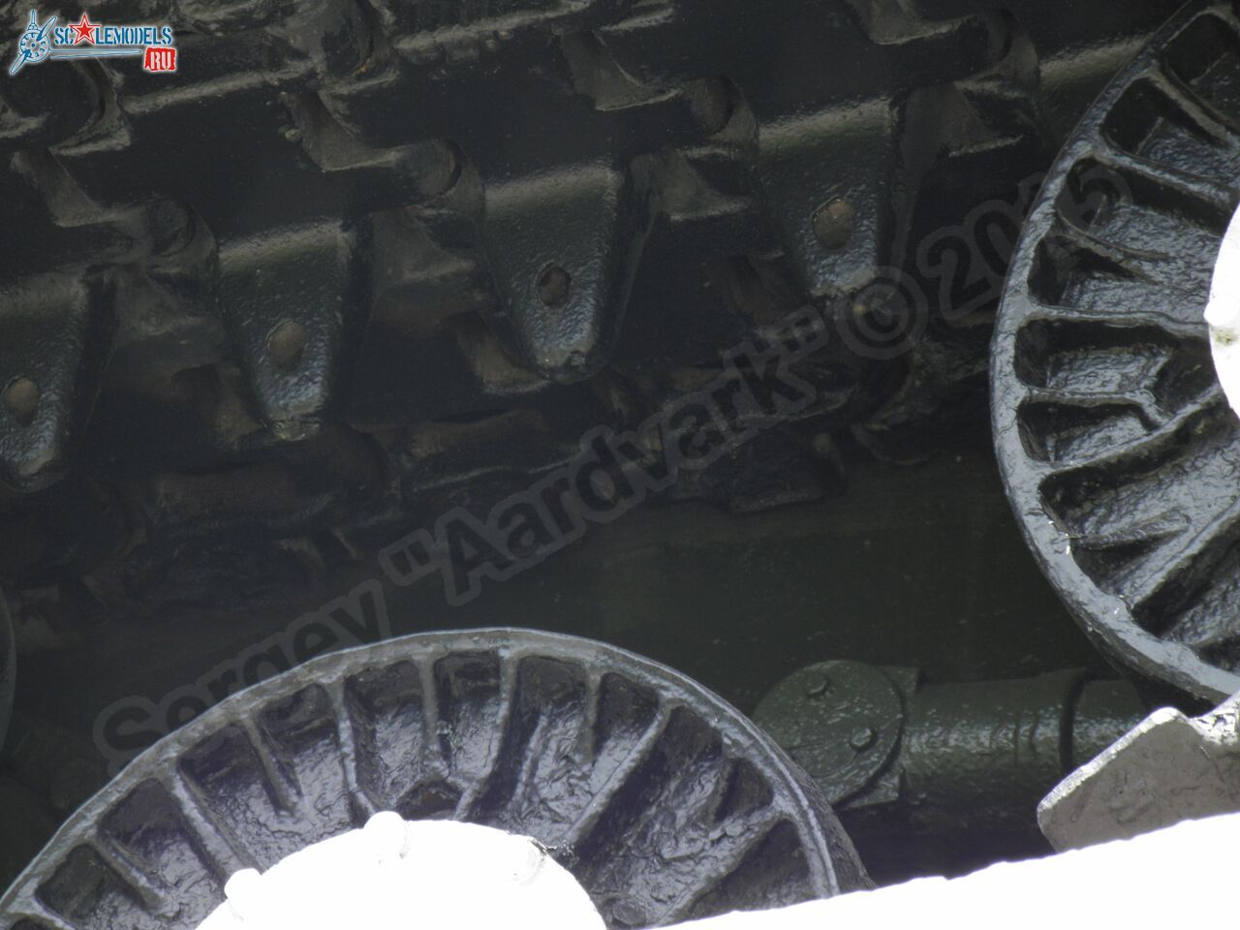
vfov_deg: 6.5
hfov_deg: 8.7
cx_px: 620
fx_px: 8167
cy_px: 465
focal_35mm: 228
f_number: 4.2
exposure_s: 1/100
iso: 50
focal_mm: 41.1
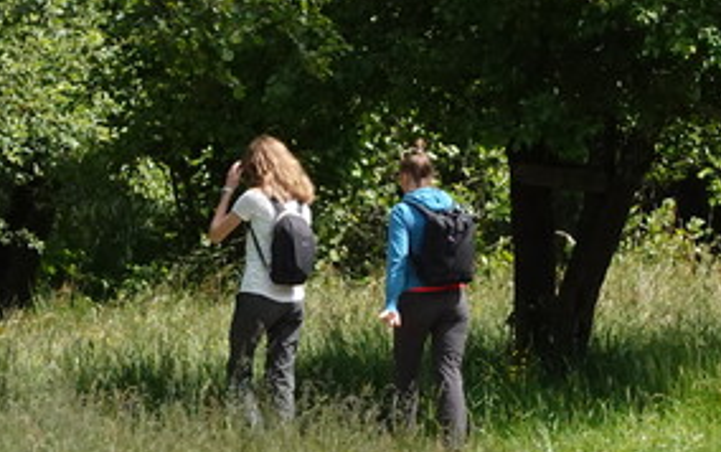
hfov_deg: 3.1
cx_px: 442
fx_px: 13530
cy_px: 206
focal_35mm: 688
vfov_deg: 1.9
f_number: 4.5
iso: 800
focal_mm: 72
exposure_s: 1/2500
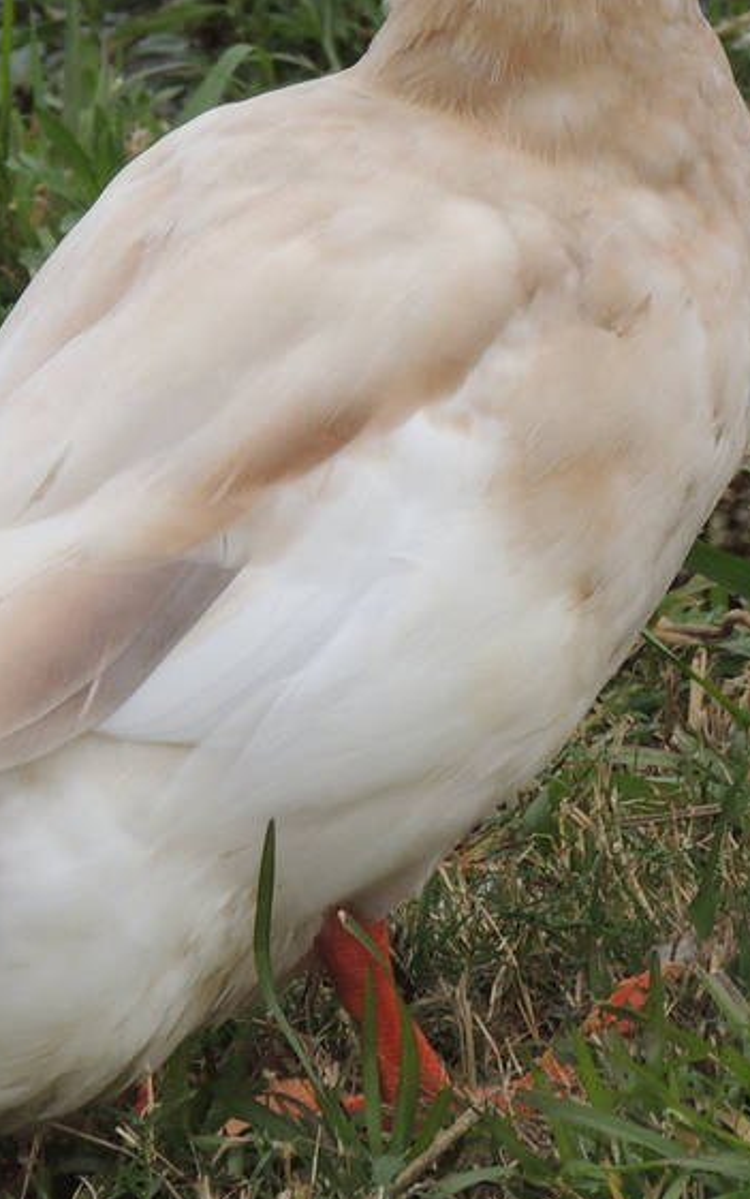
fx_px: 34378
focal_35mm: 1052
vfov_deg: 2.0
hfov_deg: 1.2
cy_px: 235
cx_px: 423
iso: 220
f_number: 4.9
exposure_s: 1/800
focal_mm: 77.5
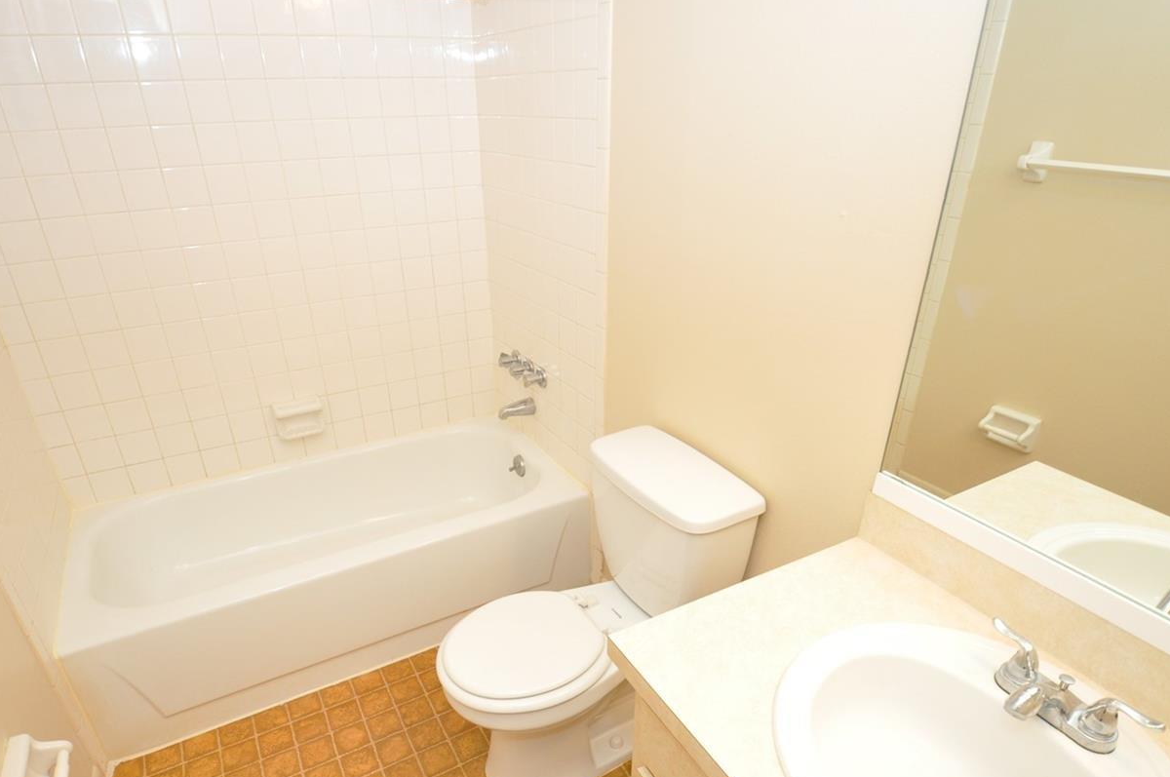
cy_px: 467
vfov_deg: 61.3
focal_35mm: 20
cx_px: 572
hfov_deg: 84.0
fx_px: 649
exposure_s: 1/60
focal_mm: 10
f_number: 4
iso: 800
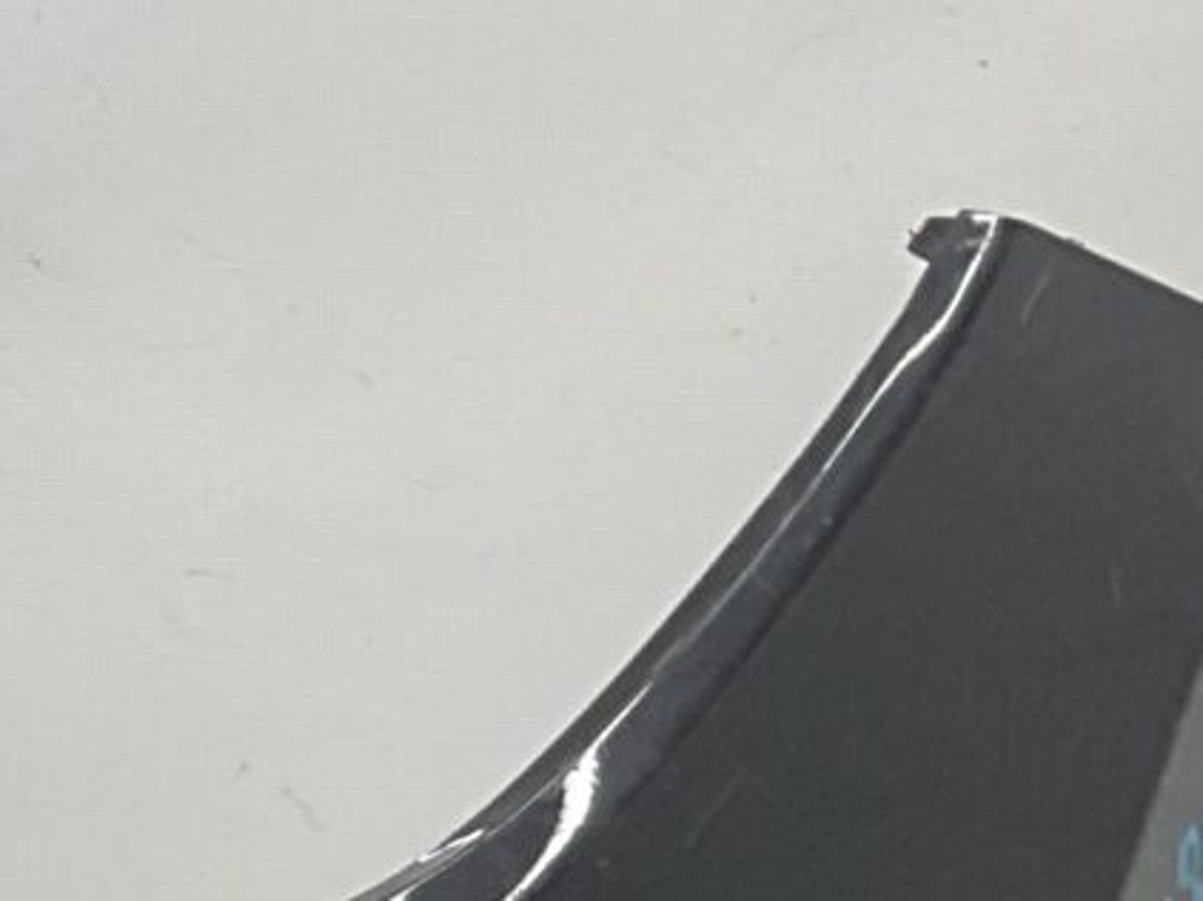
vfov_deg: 8.3
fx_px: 6113
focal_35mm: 176
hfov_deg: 9.5
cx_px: -2013
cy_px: 1223
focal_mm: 3
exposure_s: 1/100
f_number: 1.8
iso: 20
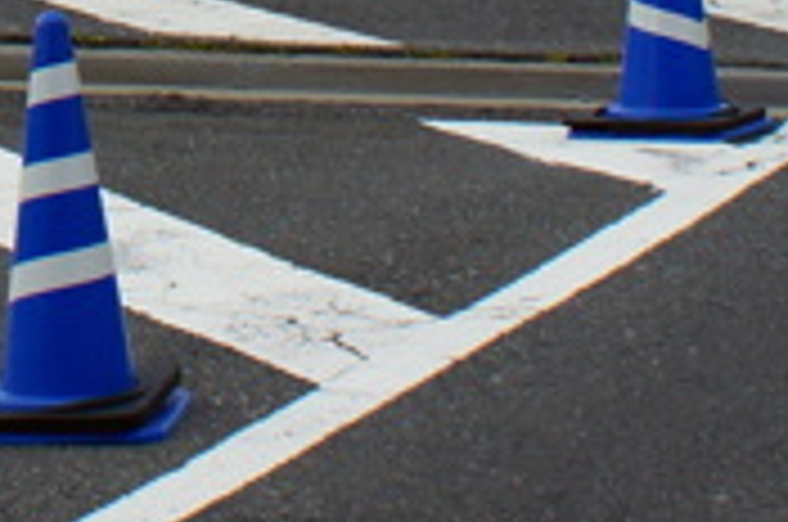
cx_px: -414
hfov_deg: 8.2
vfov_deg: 5.4
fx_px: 5375
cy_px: -770
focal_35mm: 246
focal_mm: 28
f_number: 10
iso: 100
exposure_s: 1/160
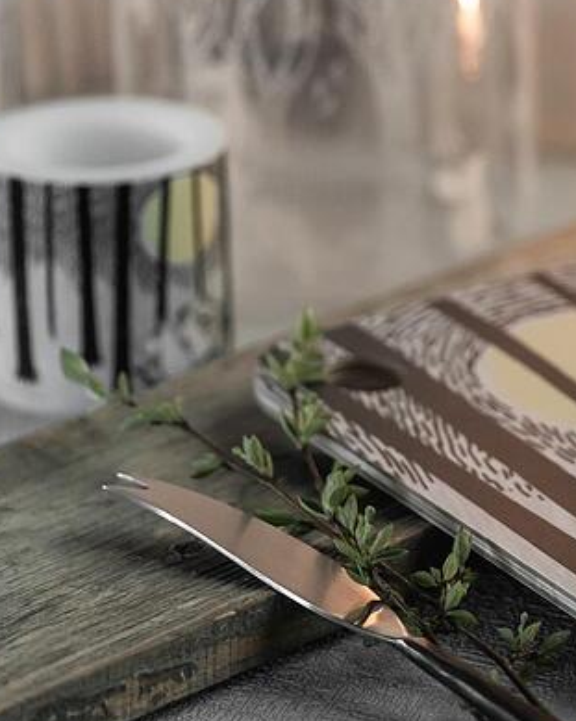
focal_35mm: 232
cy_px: 302
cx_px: 749
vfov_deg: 8.3
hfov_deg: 6.6
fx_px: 4946
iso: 2000
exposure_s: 1/60
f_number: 3.2
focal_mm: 111
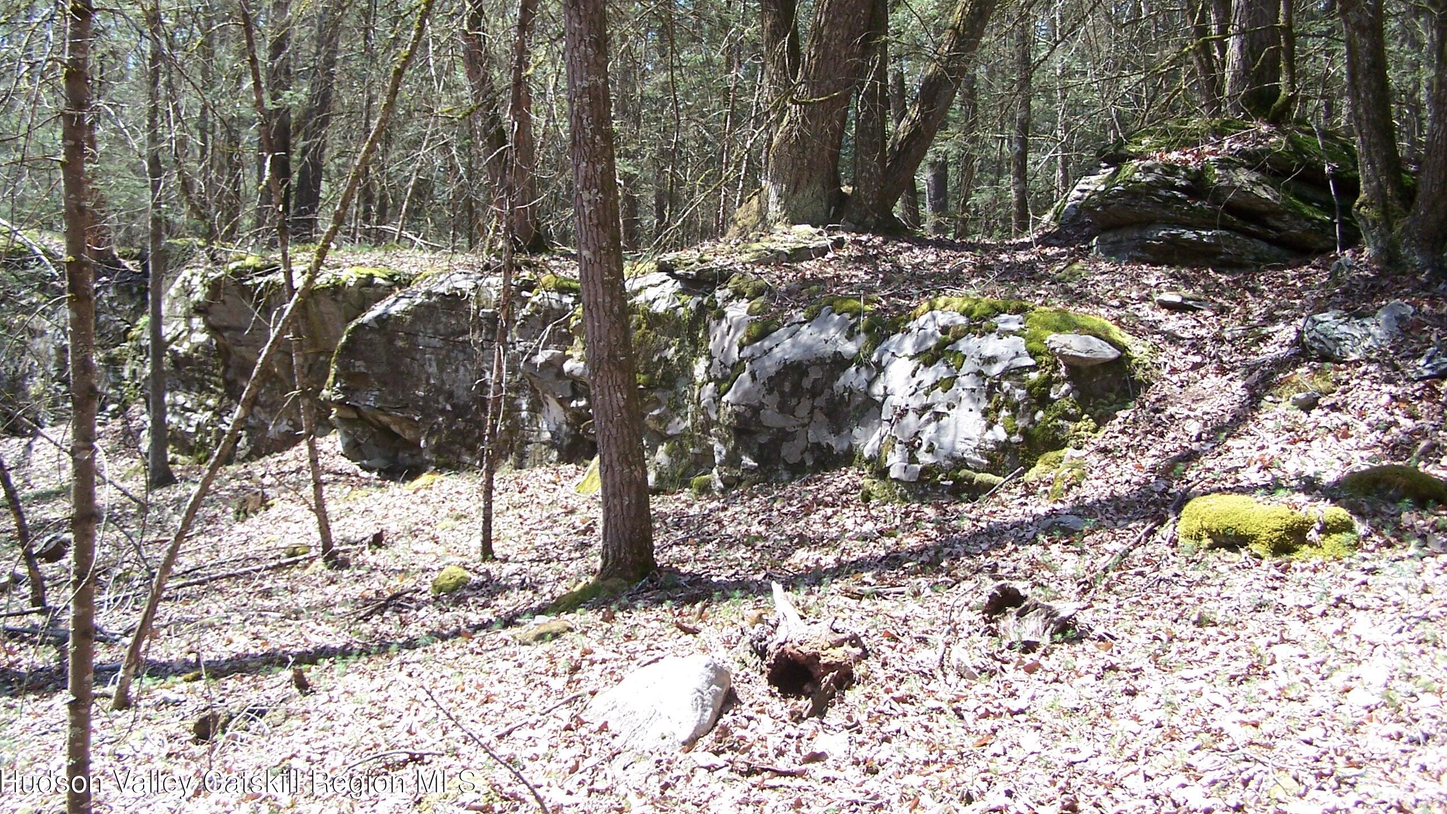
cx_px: 729
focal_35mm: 42
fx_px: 1611
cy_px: 281
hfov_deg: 48.4
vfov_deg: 28.2
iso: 100
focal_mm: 6.3
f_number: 2.8
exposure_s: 1/250
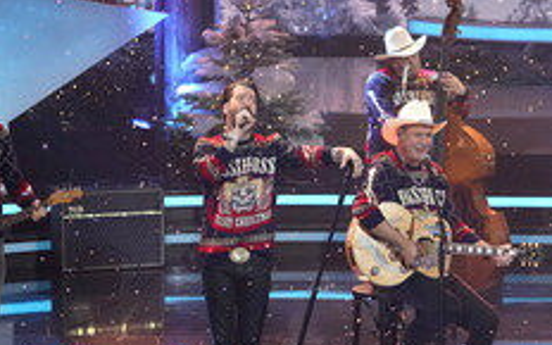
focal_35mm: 240
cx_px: 268
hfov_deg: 8.7
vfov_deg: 5.5
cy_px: 221
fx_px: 3611
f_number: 4
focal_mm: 121
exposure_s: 1/320
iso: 5000
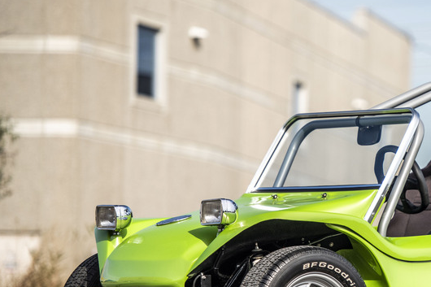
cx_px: 395
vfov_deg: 4.5
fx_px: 3614
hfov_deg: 6.8
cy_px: 164
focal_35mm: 302
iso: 400
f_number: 2.8
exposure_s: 1/3200
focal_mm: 160
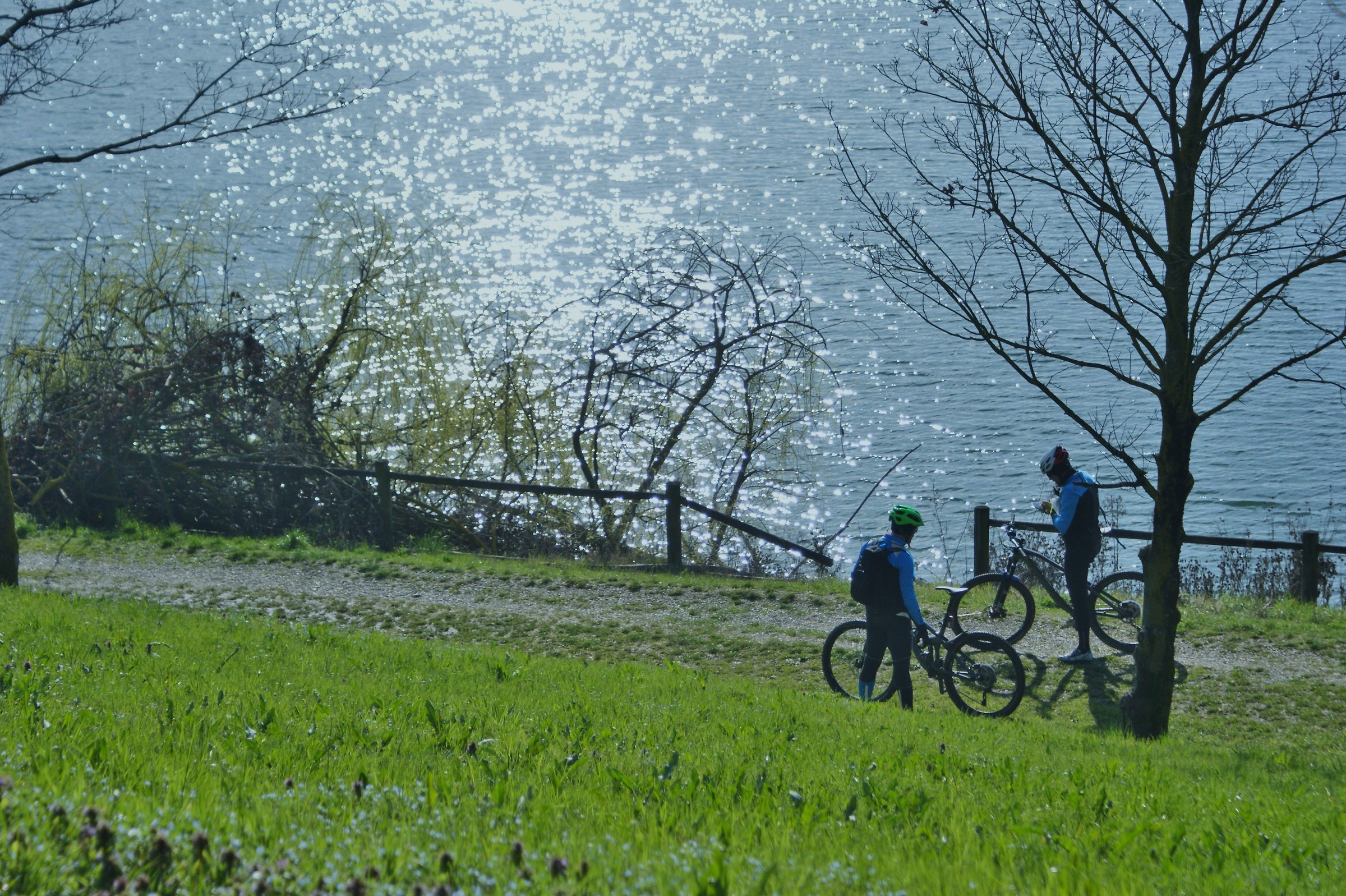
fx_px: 3923
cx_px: 673
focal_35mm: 105
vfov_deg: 13.0
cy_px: 448
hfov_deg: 19.5
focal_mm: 70
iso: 200
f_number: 5.6
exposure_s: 1/1000
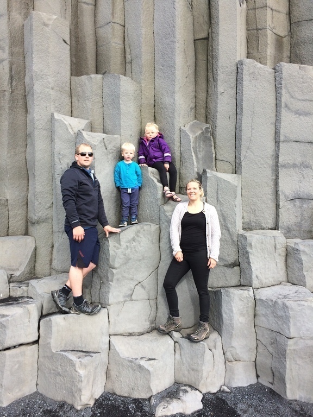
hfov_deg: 48.2
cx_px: 156
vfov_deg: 61.7
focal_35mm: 29
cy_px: 208
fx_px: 350
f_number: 2.2
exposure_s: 1/348
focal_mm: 4.15
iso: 32
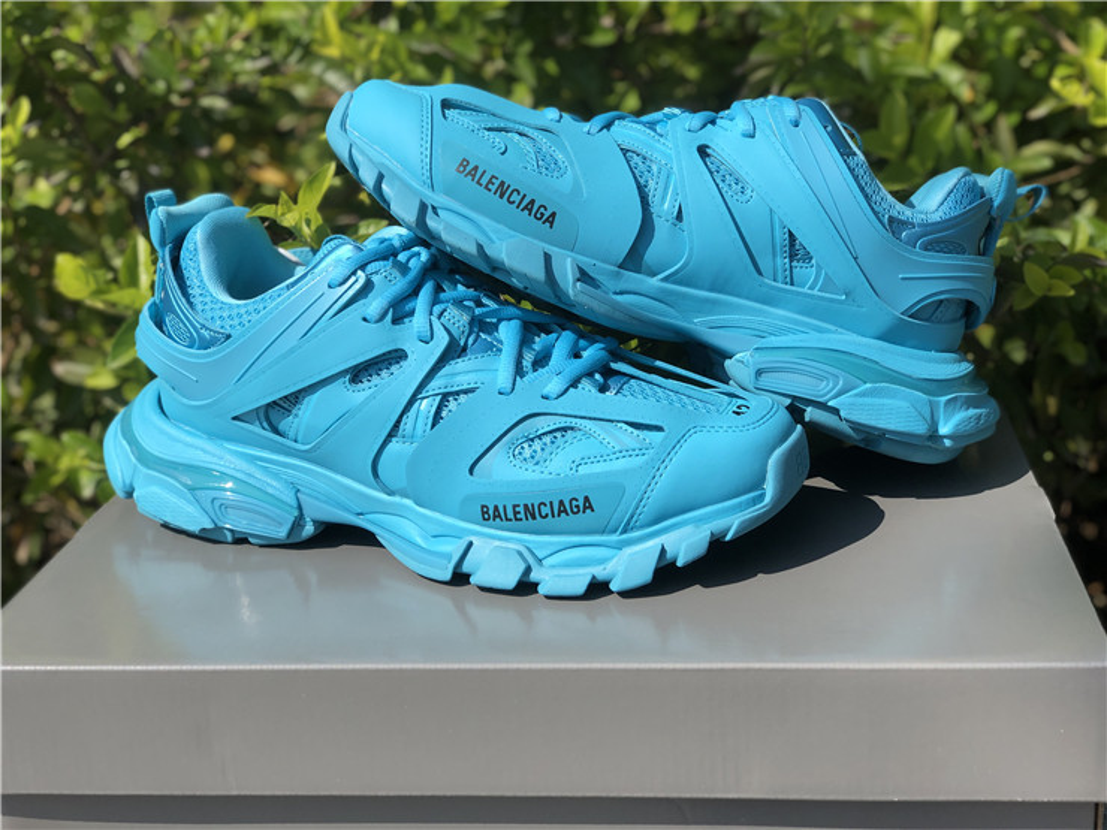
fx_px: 1663
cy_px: 415
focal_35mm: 52
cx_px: 554
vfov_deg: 28.0
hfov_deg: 36.8
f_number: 2.4
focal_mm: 6
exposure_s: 1/1412
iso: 16
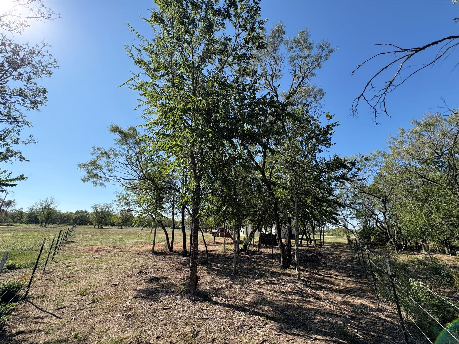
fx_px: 186
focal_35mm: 14
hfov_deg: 102.1
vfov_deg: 85.7
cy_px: 172
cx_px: 230
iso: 50
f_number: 2.2
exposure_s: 1/831
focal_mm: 2.22
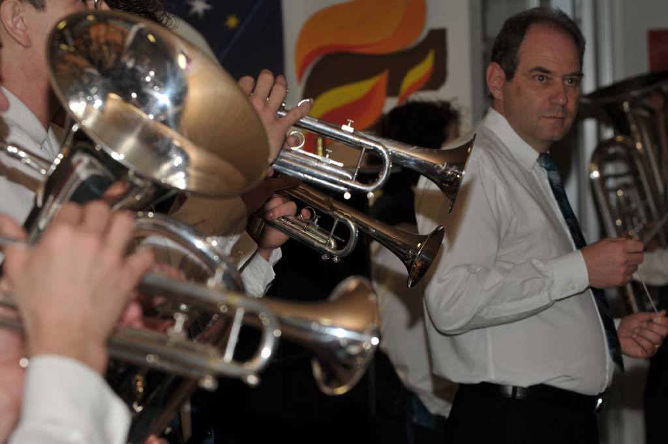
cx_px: 334
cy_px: 222
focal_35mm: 135
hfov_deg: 15.2
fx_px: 2502
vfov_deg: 10.1
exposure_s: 1/60
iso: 200
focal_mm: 90
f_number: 5
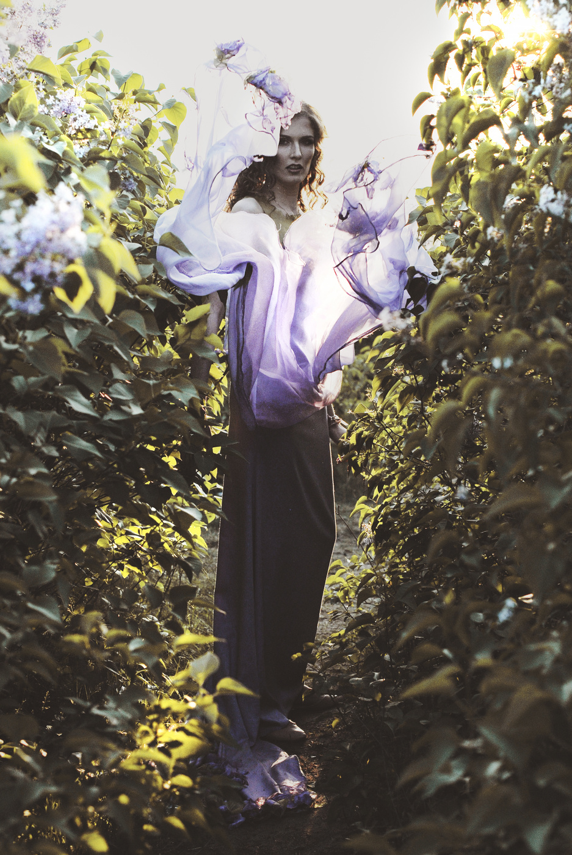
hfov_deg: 18.2
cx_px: 286
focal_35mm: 75
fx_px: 1783
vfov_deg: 27.0
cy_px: 428
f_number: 3.5
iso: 200
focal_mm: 50
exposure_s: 1/1000
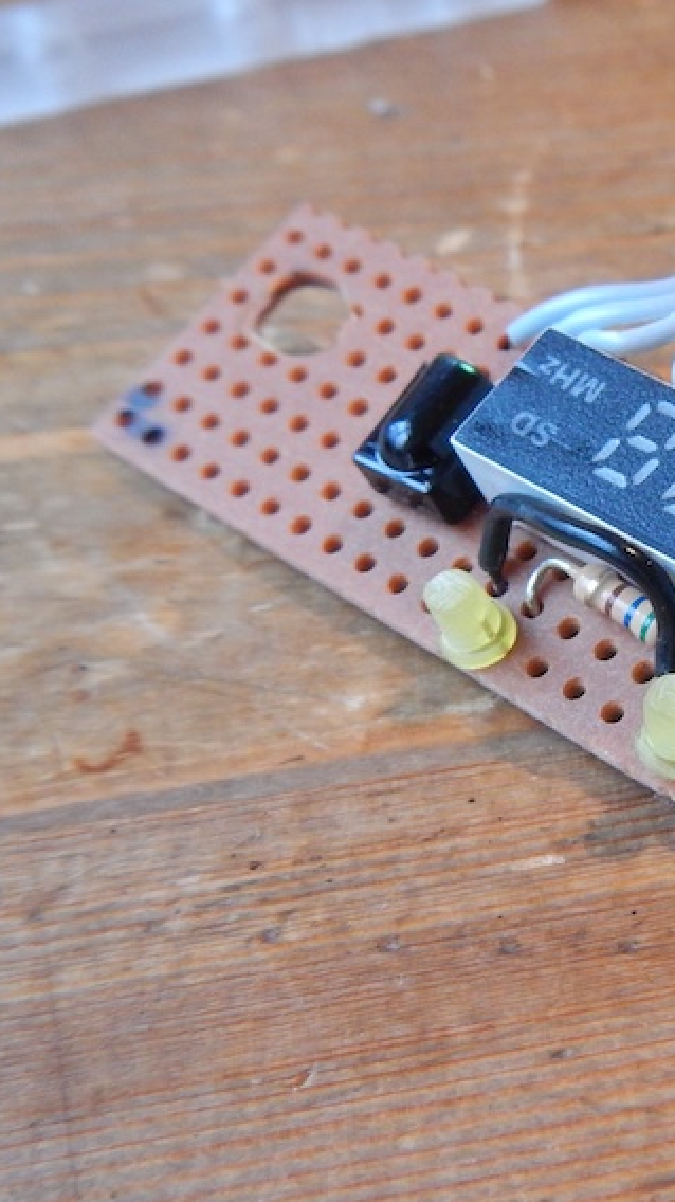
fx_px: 1816
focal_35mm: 57
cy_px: 634
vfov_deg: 36.6
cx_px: 726
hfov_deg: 20.2
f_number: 3.9
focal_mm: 5.9
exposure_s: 1/10
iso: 400
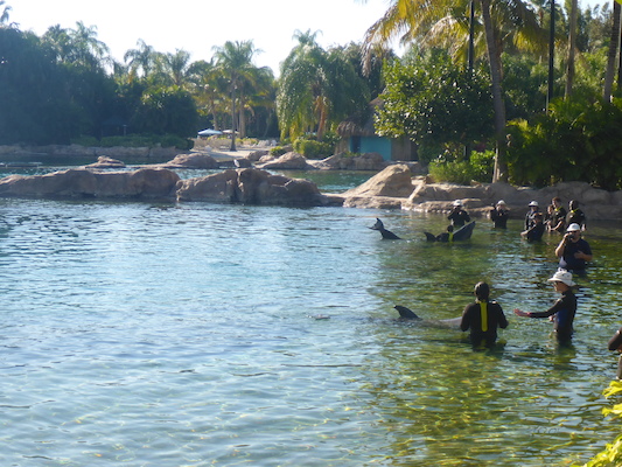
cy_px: 234
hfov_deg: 29.8
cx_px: 311
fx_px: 1168
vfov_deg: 22.6
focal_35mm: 65
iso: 125
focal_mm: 11
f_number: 5.2
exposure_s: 1/320
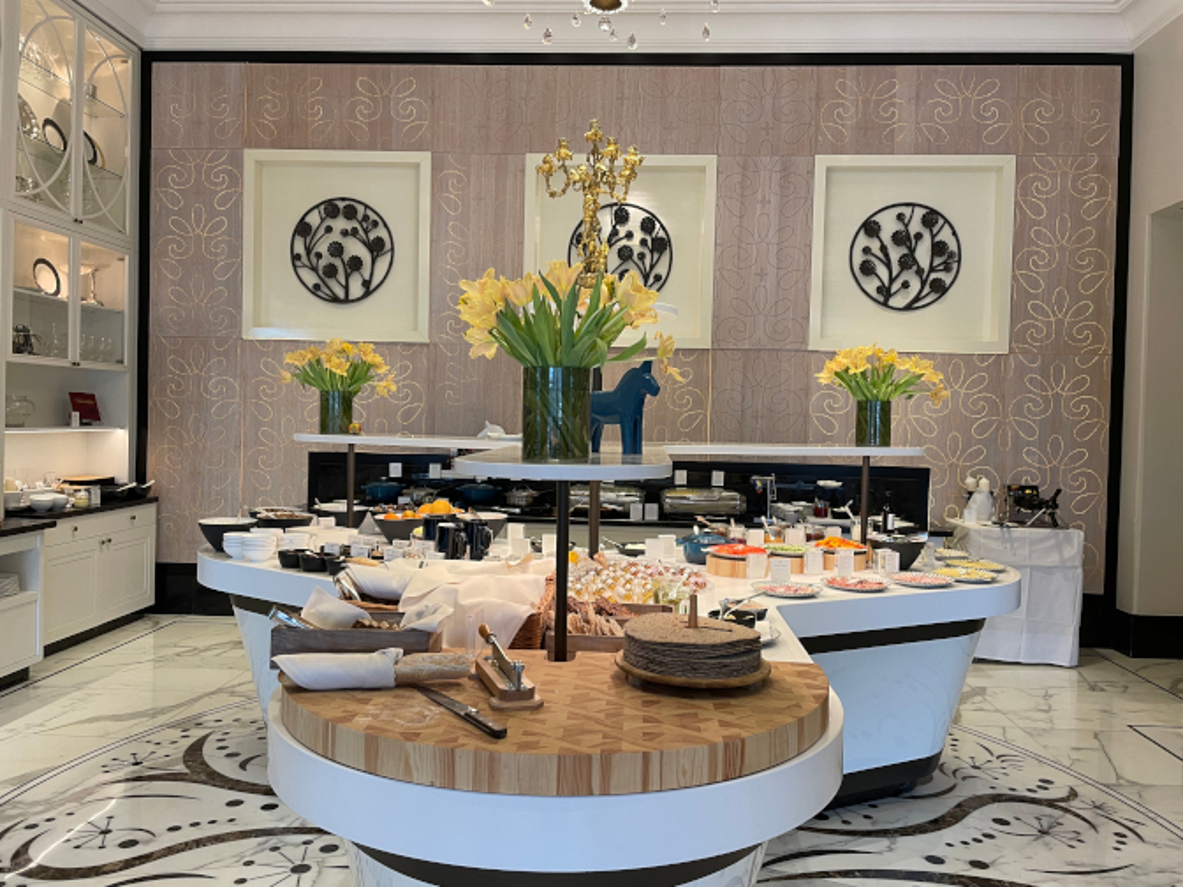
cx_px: 592
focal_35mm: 26
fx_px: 889
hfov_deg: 67.3
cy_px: 444
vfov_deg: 53.1
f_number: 1.6
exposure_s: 1/50
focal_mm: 4.2
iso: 80
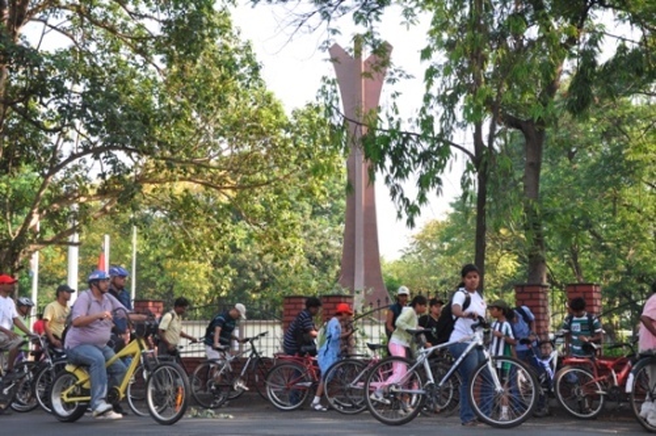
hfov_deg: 37.9
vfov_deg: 25.7
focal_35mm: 52
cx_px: 328
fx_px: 955
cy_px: 218
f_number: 7.1
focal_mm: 35
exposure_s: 1/200
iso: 400
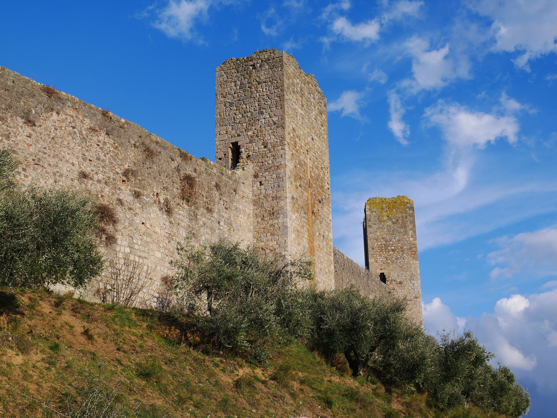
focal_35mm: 50
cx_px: 278
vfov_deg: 29.1
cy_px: 209
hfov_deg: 38.2
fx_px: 805
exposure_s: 1/320
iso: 200
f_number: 9
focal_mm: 25
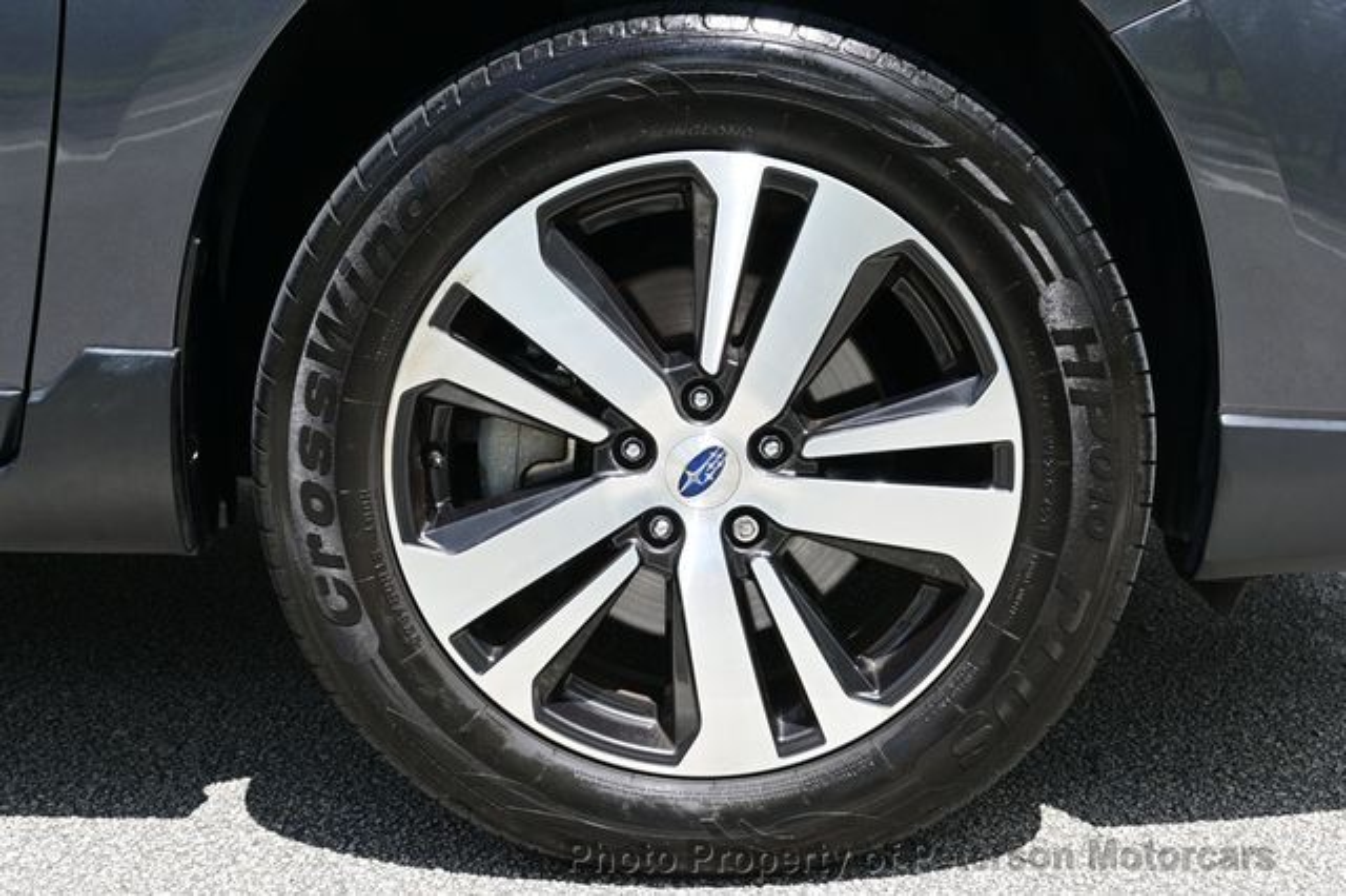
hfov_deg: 48.7
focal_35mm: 40
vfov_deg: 33.6
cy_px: 448
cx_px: 673
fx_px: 1485
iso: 100
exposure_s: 1/160
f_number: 7.1
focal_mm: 26.5
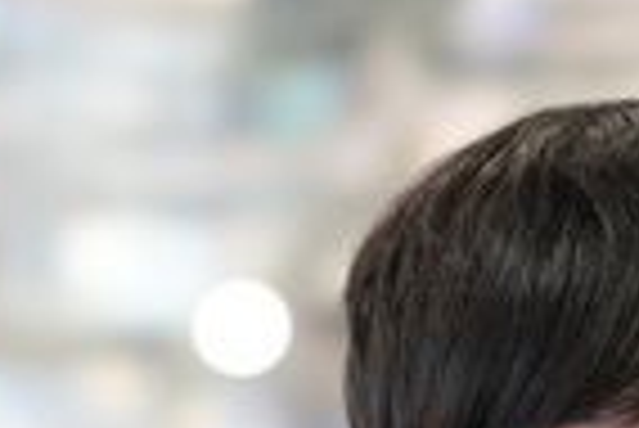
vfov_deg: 4.9
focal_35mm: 281
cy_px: 577
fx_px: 4993
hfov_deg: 7.3
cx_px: 621
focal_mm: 100
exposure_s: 1/100
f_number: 5.6
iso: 2000
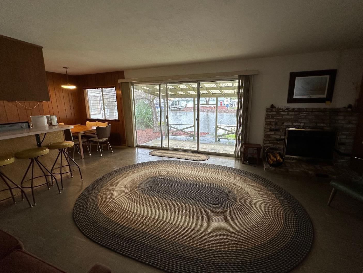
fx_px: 157
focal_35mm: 15
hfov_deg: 98.1
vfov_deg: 81.7
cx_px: 190
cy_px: 132
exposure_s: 1/120
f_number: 2.2
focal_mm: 2.22
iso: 160
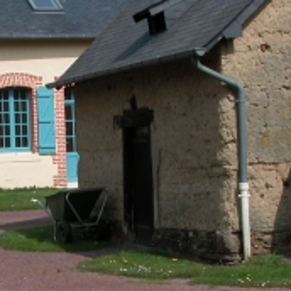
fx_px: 1170
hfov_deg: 14.2
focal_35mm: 123
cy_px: 118
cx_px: 93
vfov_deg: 14.2
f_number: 6.3
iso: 100
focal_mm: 8.9
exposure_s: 1/361
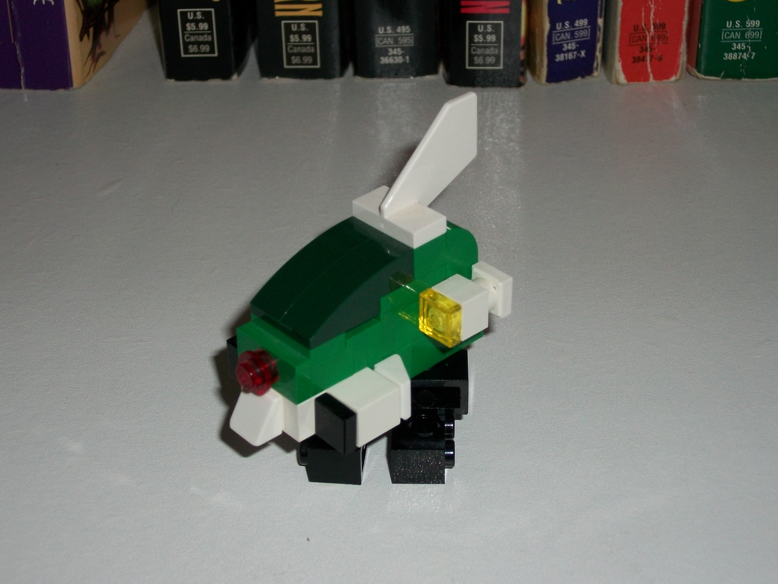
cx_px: 378
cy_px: 271
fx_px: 1596
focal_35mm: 71
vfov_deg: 20.7
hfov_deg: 27.4
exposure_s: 1/100
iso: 80
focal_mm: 11
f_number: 4.1
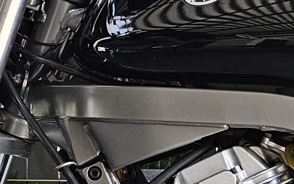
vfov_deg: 8.1
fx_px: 1282
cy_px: 233
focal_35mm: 160
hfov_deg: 12.4
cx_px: 458
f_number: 1.7
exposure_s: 1/100
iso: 40
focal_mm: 6.3
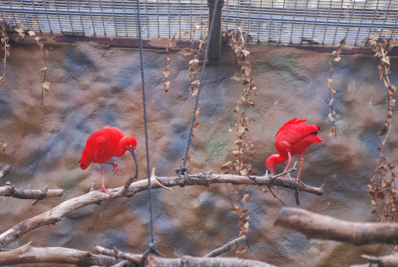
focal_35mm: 225
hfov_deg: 9.1
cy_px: 134
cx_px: 199
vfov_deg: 6.1
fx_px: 2490
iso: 200
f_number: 4.5
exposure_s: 1/125
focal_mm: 150
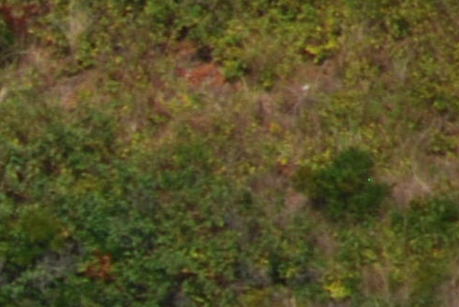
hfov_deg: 1.1
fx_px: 23590
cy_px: 673
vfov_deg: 0.7
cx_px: -918
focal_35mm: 1848
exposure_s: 1/1000
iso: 200
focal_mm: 200
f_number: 5.6
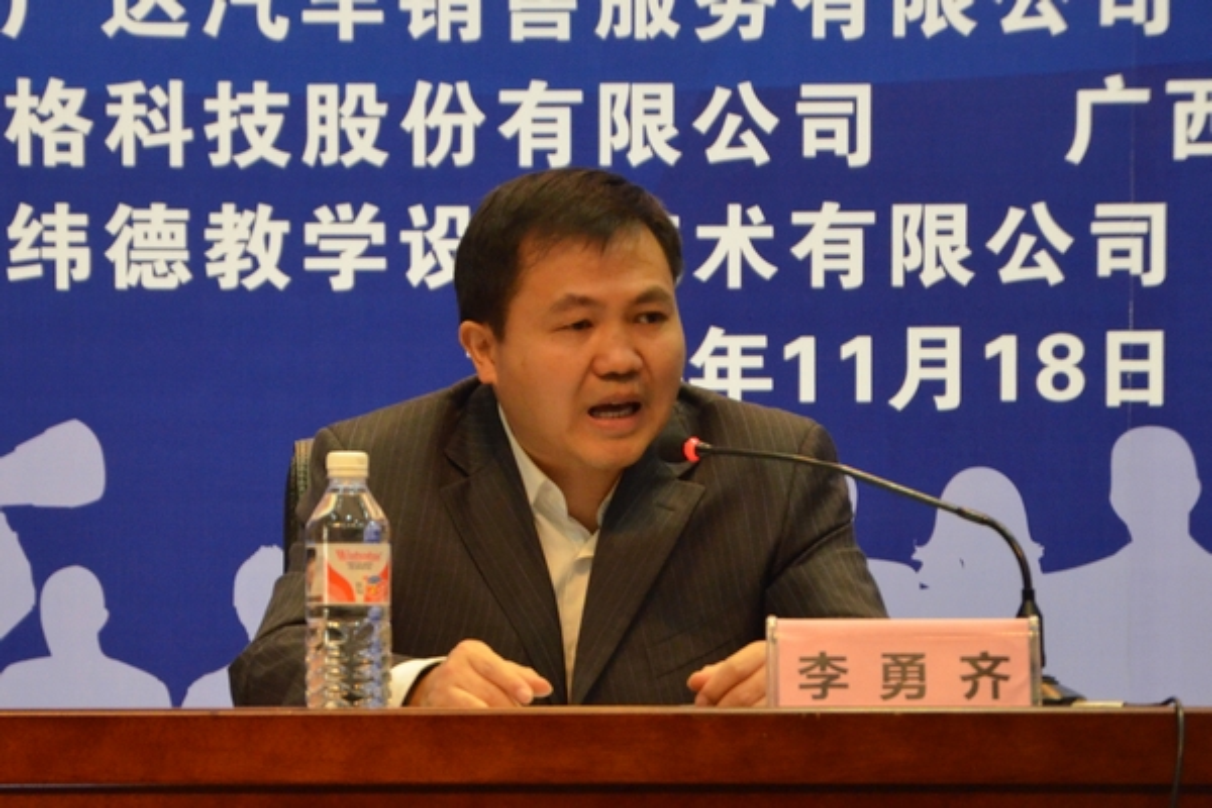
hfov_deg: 13.0
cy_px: 404
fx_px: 5302
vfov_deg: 8.7
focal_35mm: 158
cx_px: 606
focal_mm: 105
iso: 2500
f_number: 5.6
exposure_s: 1/60
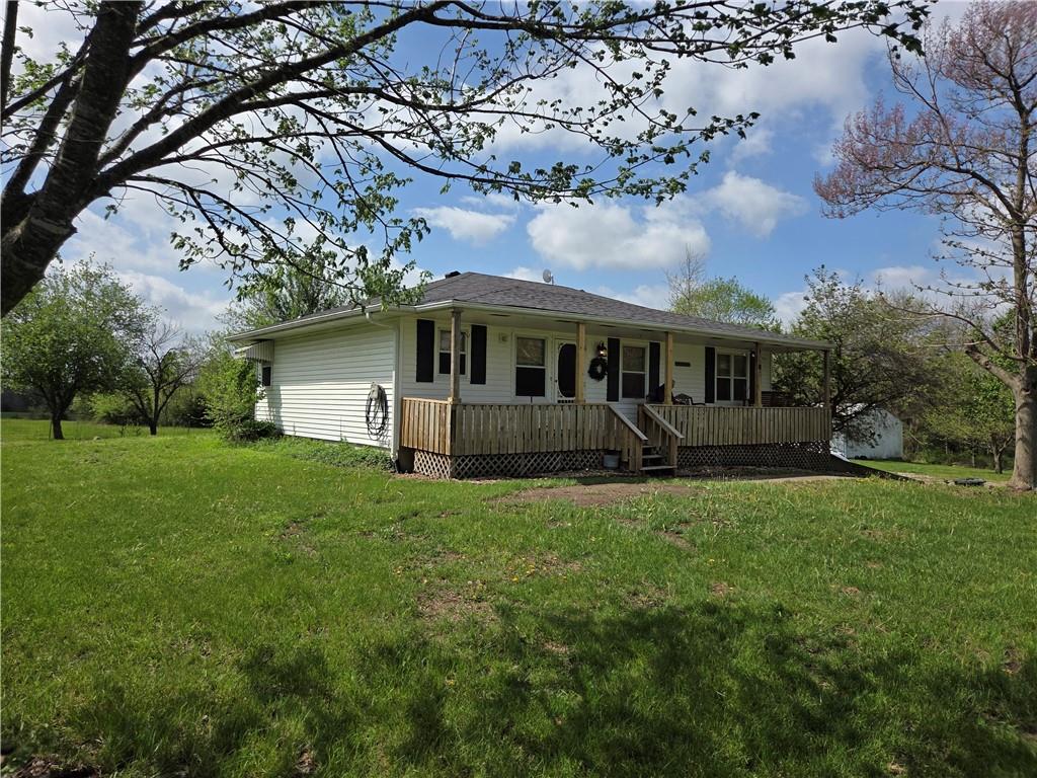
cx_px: 518
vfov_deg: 58.9
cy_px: 389
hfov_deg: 73.9
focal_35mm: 23
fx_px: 689
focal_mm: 5.4
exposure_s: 1/7328
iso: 80
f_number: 1.8
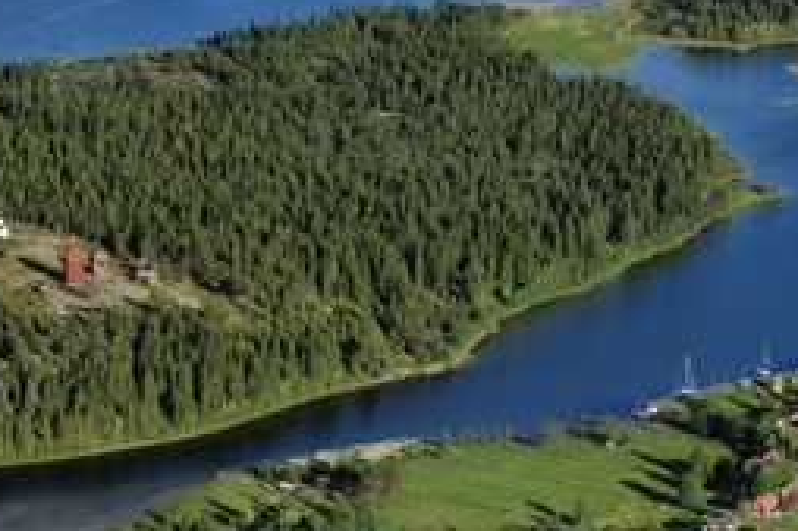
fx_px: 3854
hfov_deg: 11.8
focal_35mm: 174
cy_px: 220
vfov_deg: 7.9
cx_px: 514
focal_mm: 70
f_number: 3.2
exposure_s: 1/1500
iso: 100
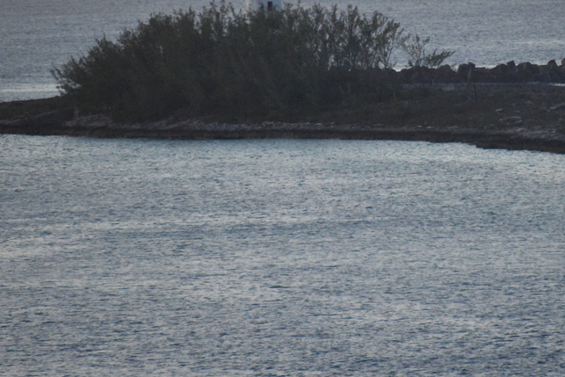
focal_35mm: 597
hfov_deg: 3.5
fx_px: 9371
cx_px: 385
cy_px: 102
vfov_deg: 2.3
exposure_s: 1/640
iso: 9000
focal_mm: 300
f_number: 5.6
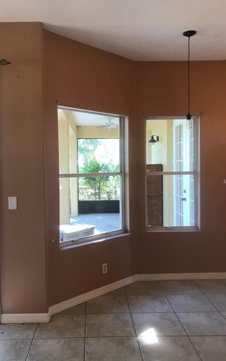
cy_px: 182
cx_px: 101
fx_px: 315
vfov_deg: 59.7
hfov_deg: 39.4
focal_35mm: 32
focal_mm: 3.99
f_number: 1.8
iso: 32
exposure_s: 1/24
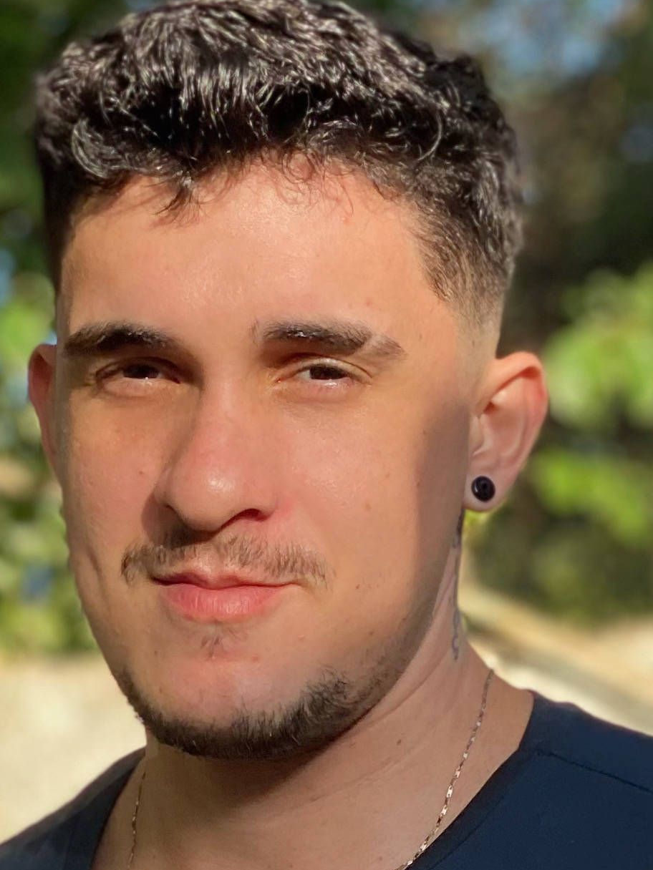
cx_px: 352
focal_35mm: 171
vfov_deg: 11.4
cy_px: 944
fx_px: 4301
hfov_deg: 8.7
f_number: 2
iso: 20
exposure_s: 1/231
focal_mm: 6
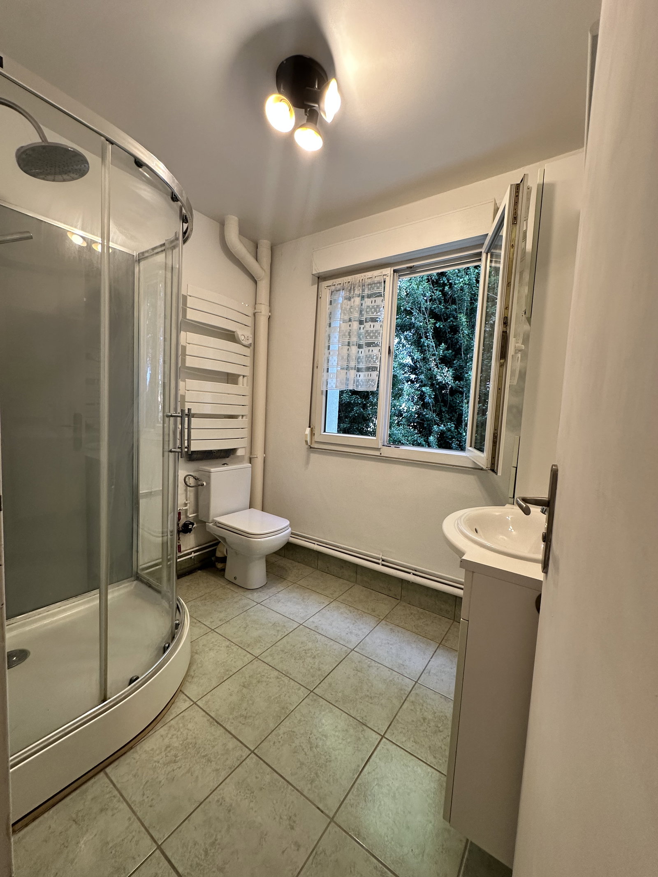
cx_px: 329
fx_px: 355
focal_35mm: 14
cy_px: 438
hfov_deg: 85.7
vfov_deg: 102.1
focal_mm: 2.22
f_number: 2.2
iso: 160
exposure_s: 1/100
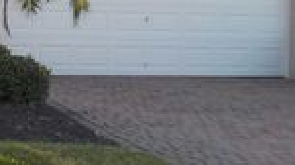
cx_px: -47
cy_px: 3
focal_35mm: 109
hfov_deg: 18.7
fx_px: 852
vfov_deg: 11.0
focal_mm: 4.1
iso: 125
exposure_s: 1/250
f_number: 3.3
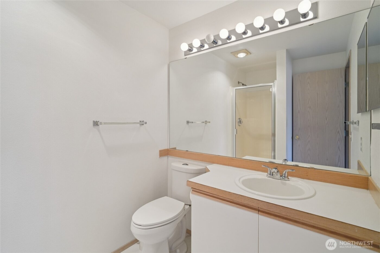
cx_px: 190
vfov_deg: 73.7
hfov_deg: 96.7
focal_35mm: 16
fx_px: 169
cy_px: 126
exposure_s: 1/80
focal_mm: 16
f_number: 8
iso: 1600
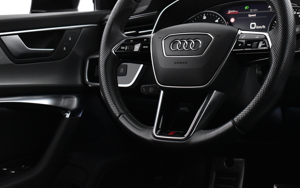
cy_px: 48
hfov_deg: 31.9
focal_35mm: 64
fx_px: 523
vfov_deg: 20.2
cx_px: 183
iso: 3200
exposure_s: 1/60
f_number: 4.2
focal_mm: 30
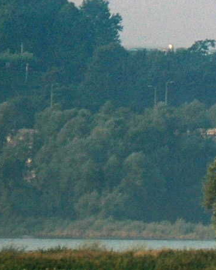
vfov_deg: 1.9
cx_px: 704
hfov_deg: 1.5
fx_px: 8271
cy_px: 201
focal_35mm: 1035
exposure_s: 1/250
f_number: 4.2
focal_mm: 110
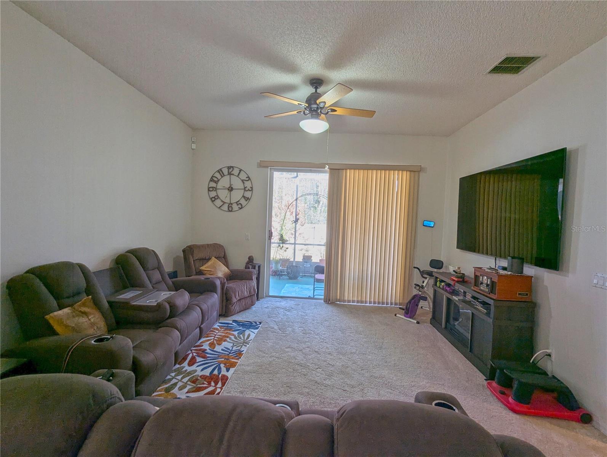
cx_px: 304
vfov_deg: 78.2
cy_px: 228
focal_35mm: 16
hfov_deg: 94.4
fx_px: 281
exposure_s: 1/46.2
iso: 57
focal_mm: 2.35
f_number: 2.2
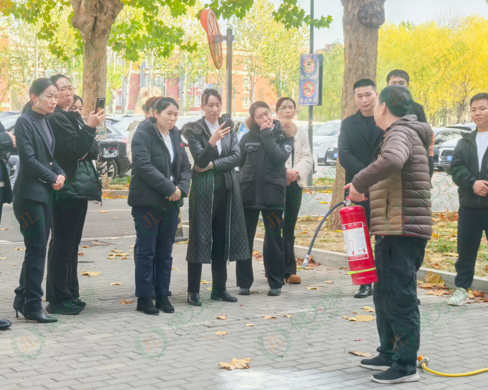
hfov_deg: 27.5
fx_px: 997
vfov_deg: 22.2
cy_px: 196
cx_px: 248
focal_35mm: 69
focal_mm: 5.75
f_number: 4
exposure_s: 1/195
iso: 50
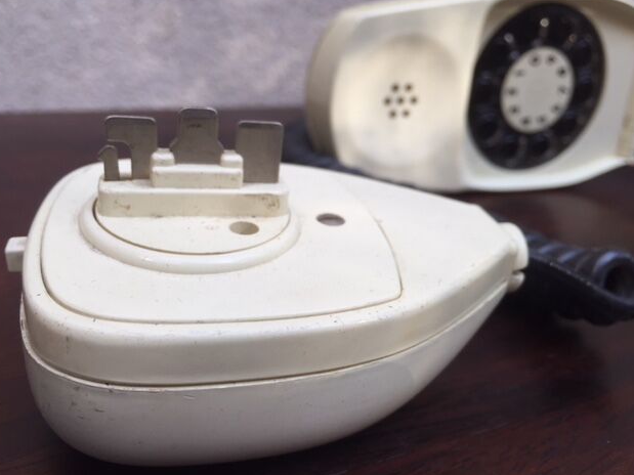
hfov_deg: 60.0
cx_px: 312
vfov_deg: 46.8
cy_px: 232
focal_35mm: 30
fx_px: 549
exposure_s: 1/180
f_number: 2.2
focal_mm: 4.15
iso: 32
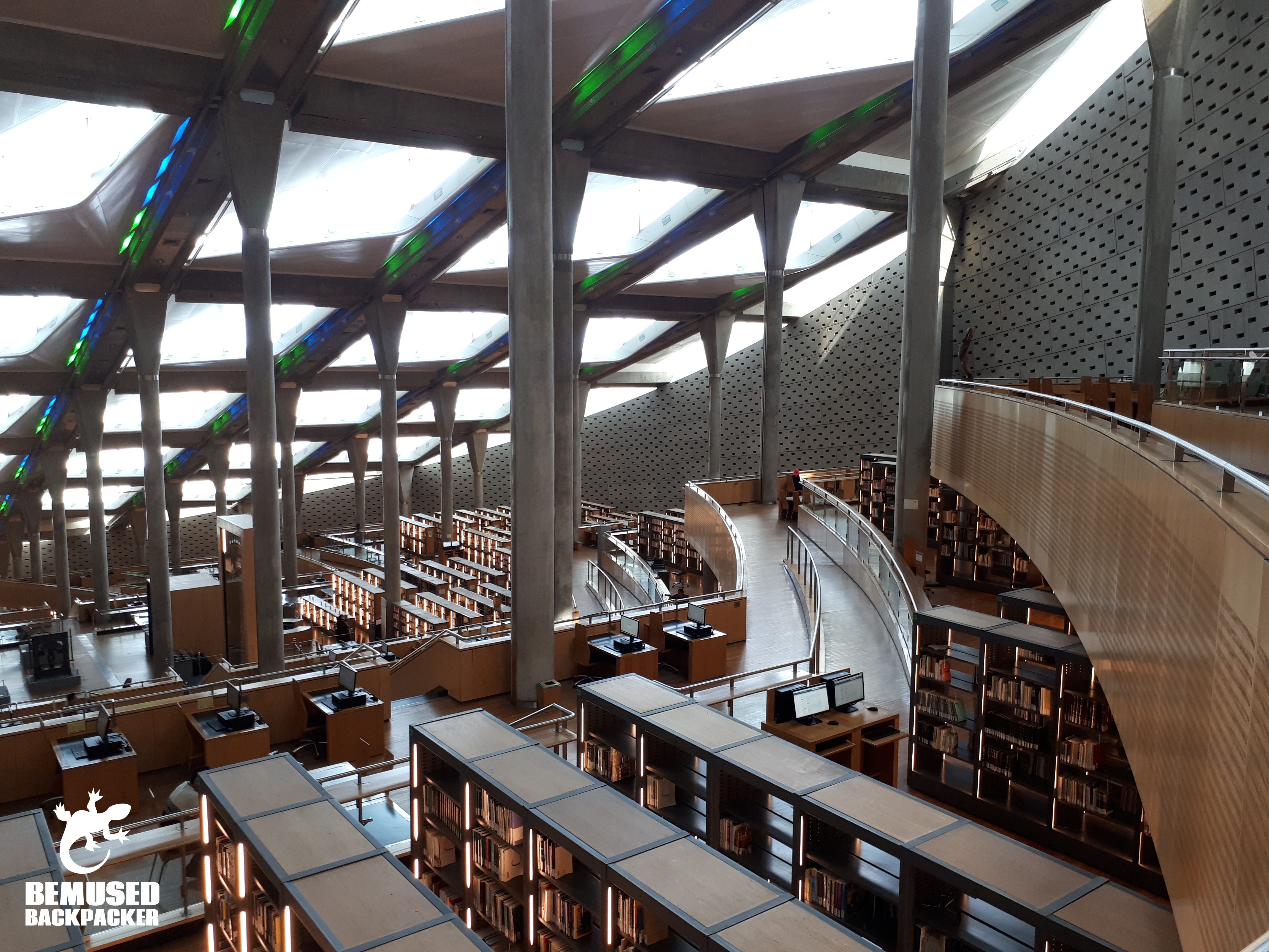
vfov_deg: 51.4
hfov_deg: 65.3
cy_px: 476
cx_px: 634
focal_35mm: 27
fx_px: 990
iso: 80
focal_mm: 3.6
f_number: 1.9
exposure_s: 1/33
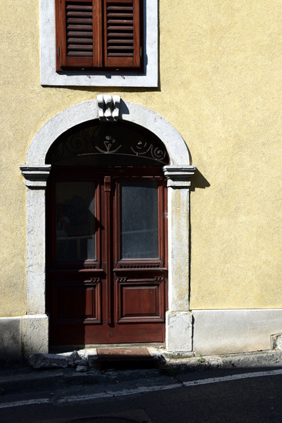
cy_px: 212
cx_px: 141
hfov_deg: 22.6
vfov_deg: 33.4
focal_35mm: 60
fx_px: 704
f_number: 10
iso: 400
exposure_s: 1/200
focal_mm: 40
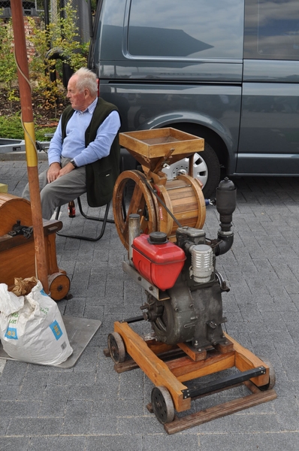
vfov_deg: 43.7
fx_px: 563
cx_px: 150
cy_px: 226
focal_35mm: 45
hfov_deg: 29.8
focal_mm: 30
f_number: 7.1
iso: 200
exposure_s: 1/200
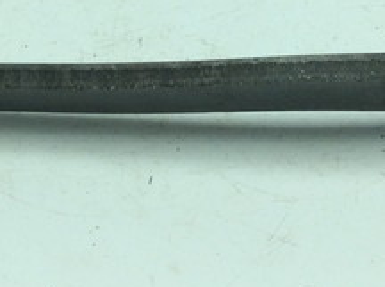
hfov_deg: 22.0
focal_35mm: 89
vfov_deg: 16.2
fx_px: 988
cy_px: -4
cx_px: 164
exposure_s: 1/608
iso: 32
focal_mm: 3.3
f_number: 2.4
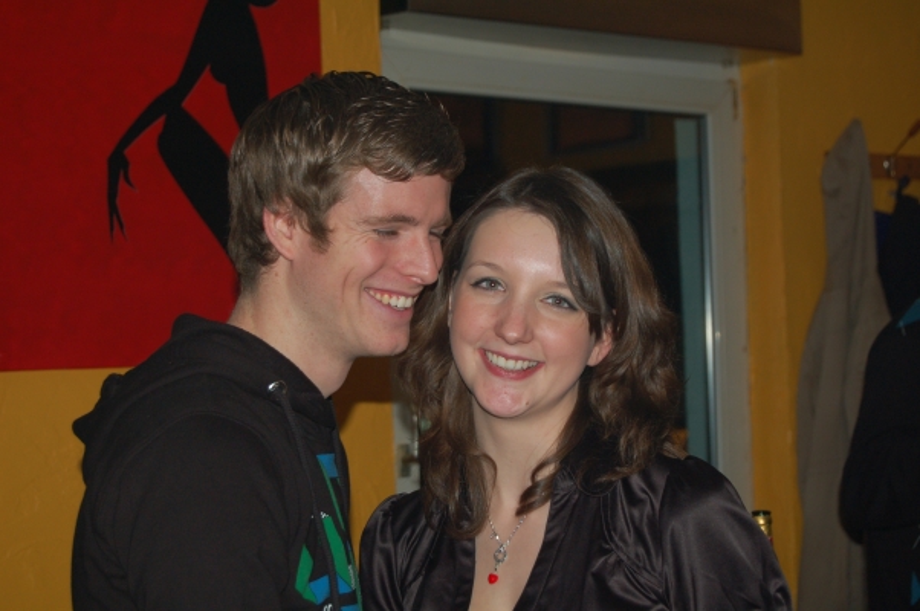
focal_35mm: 75
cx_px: 460
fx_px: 1915
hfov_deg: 27.0
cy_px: 306
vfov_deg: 18.1
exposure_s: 1/60
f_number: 5.6
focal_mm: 50
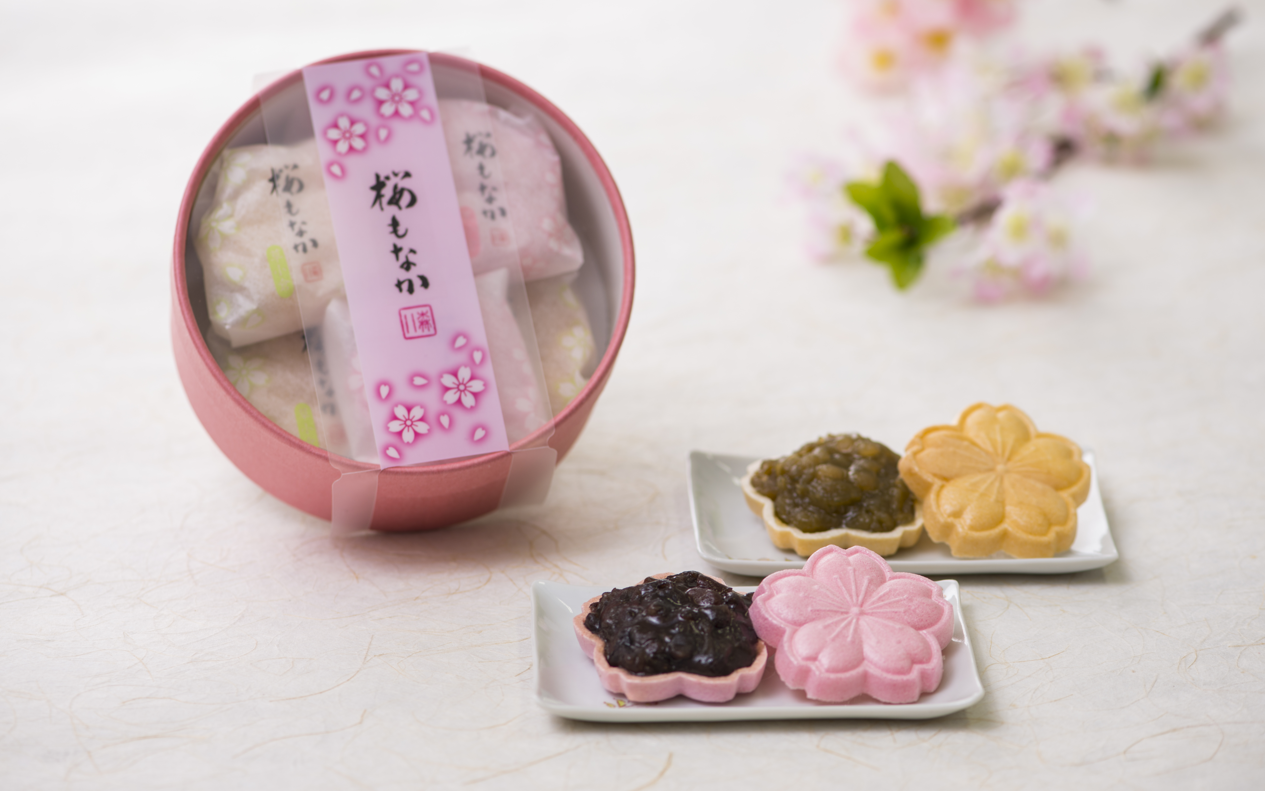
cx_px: 629
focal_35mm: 108
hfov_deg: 19.3
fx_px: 3723
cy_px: 375
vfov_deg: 12.1
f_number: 4.5
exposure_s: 1/25
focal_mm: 105
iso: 50
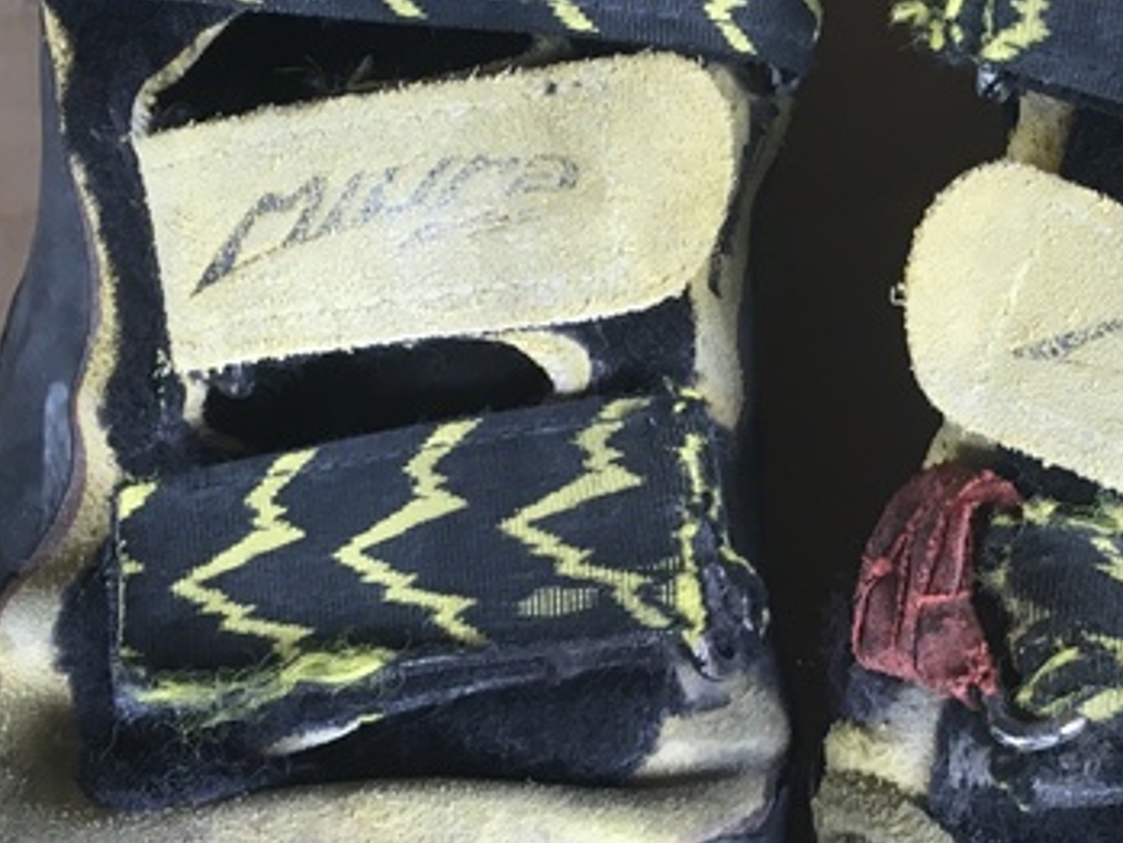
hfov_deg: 23.4
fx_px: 2694
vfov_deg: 17.8
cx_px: 782
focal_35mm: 83
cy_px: 450
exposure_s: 1/40
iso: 25
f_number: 2.2
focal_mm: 4.15
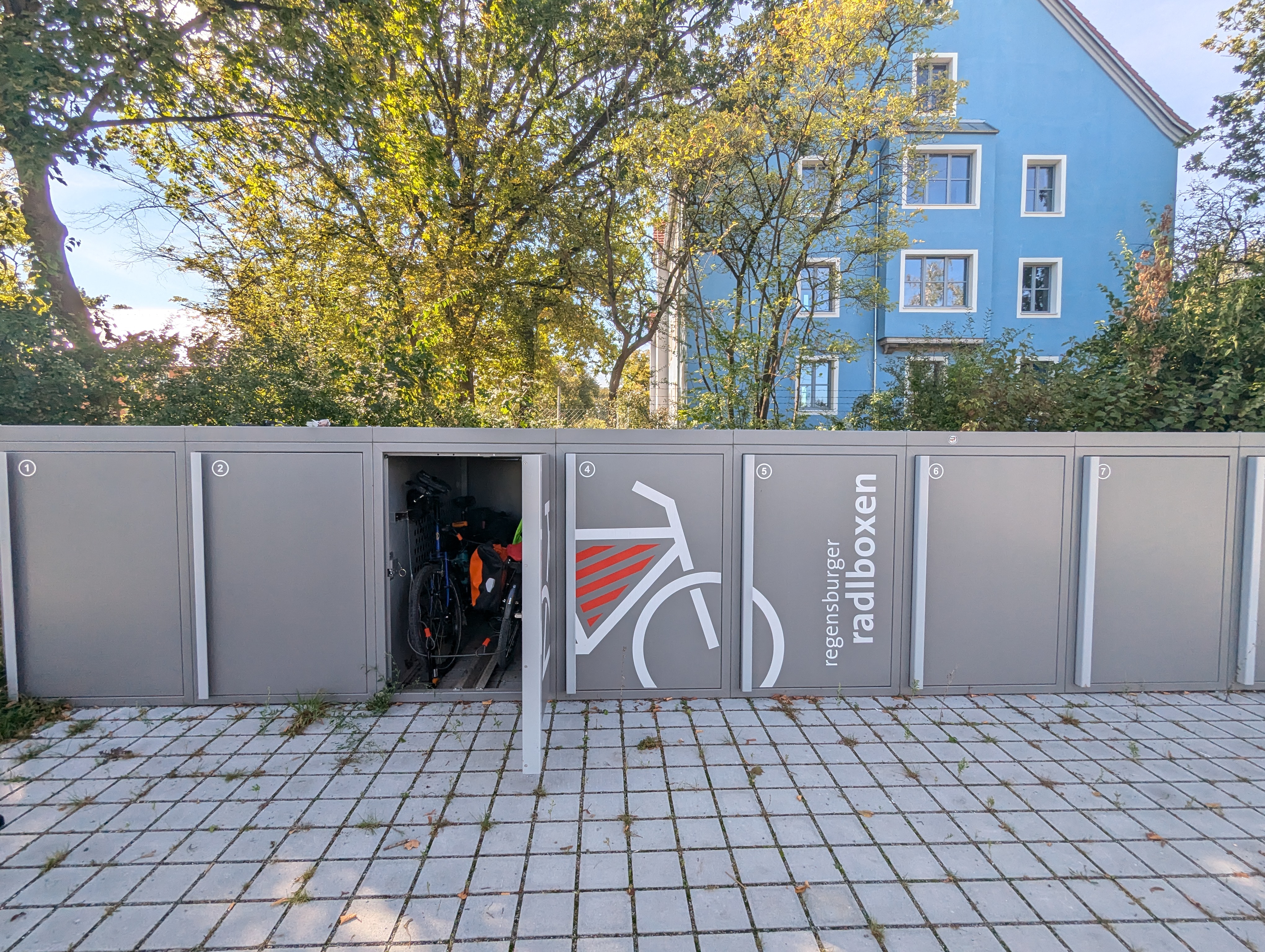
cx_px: 632
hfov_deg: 94.4
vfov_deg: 78.2
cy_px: 476
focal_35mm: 16
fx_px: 586
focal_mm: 2.35
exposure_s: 1/1000
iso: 52
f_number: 2.2
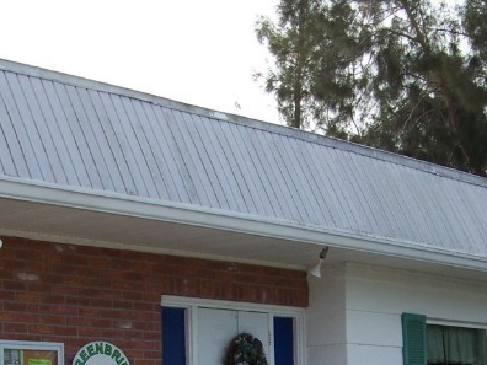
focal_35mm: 93
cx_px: 299
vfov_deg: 15.6
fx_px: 1308
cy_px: 369
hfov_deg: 21.0
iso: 67
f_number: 2.8
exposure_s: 1/800
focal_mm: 5.85
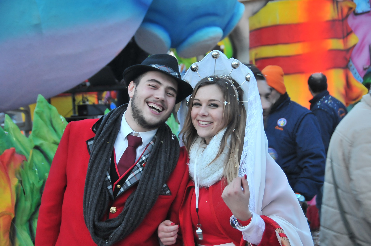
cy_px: 123
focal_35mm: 84
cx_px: 186
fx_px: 865
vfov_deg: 16.2
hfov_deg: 24.2
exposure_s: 1/30
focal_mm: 56
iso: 900
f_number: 4.8
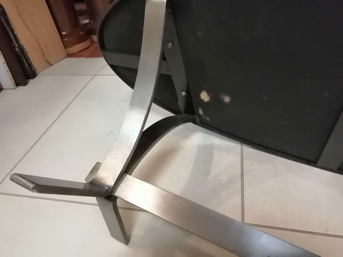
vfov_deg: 54.9
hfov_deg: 69.4
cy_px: 128
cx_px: 172
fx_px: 248
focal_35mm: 25
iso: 640
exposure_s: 1/50
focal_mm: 1.78
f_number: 2.4
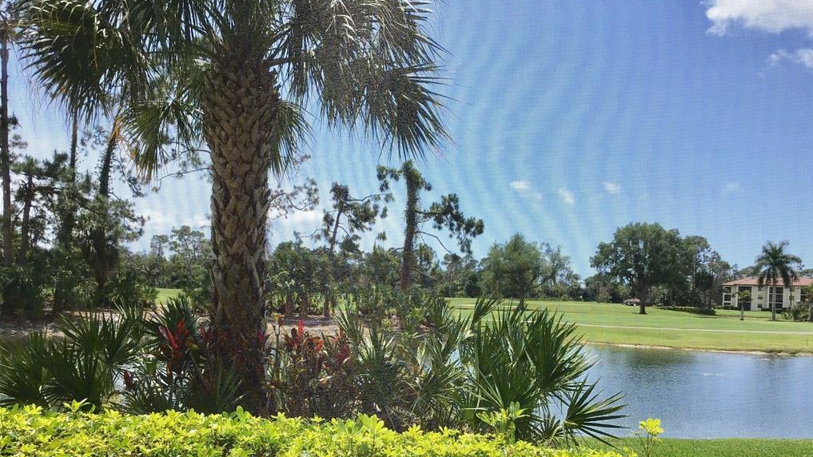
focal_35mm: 34
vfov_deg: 34.4
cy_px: 302
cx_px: 408
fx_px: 733
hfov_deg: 58.0
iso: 25
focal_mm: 3.3
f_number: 2.4
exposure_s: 1/981
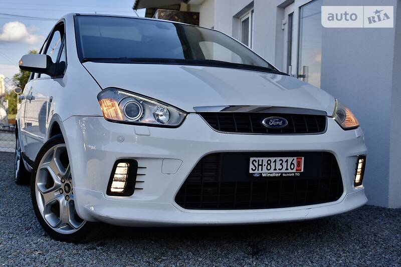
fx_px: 512
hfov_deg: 42.8
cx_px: 200
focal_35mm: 46
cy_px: 134
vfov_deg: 29.2
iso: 200
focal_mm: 46
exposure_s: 1/250
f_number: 8
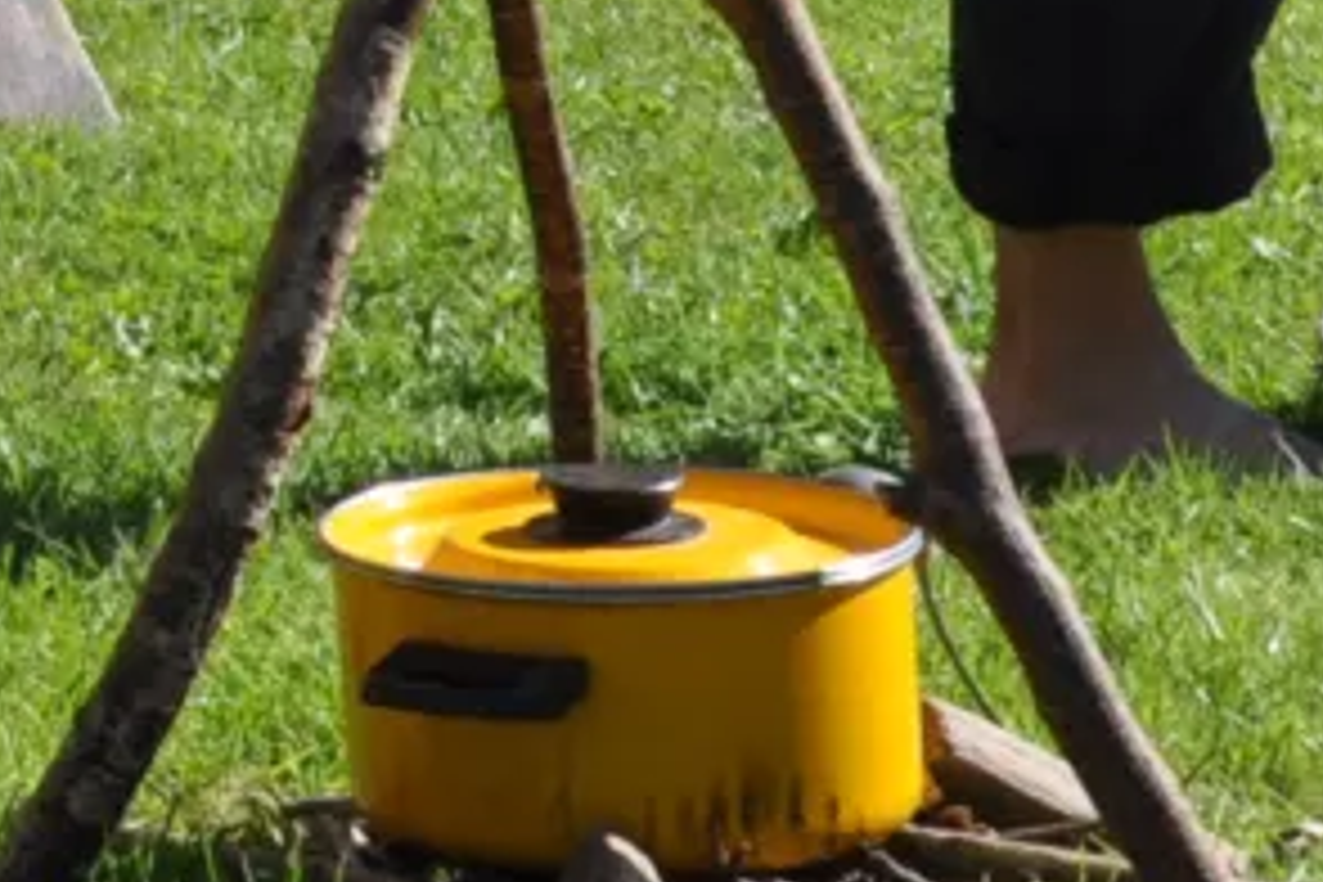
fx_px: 9444
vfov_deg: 5.1
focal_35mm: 257
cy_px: -1775
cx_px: -1728
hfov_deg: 7.5
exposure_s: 1/320
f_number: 9
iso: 200
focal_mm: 26
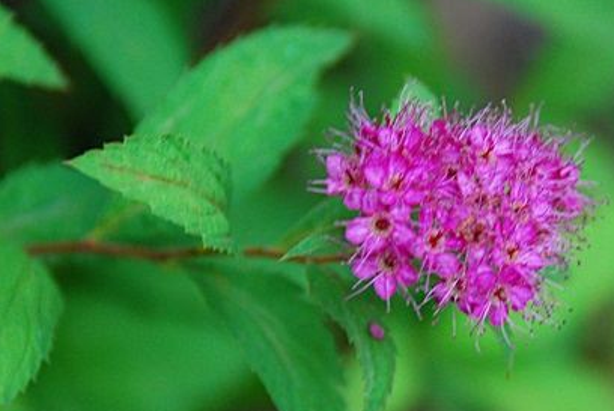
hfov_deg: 5.2
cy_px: 247
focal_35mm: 397
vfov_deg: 3.5
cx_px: 480
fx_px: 6778
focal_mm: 135
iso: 400
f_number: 5.6
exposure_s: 1/40
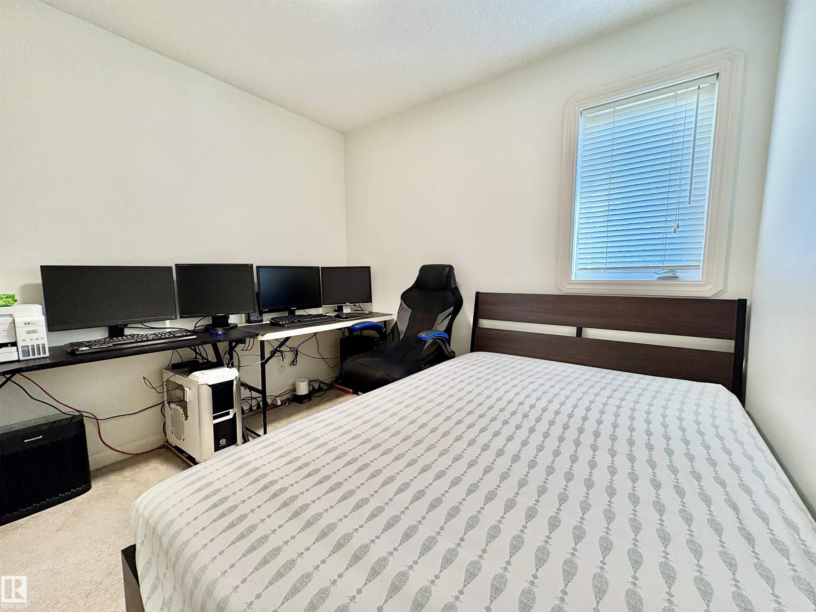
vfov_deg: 85.7
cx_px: 408
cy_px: 306
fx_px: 330
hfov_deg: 102.1
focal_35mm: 14
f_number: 2.2
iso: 200
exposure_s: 1/60
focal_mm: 2.22
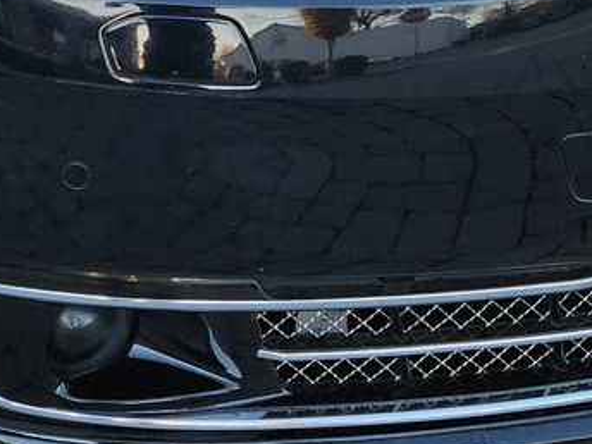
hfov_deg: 18.1
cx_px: 84
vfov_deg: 12.9
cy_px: -289
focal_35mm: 107
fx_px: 1830
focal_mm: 5.4
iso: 32
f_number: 1.8
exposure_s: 1/180
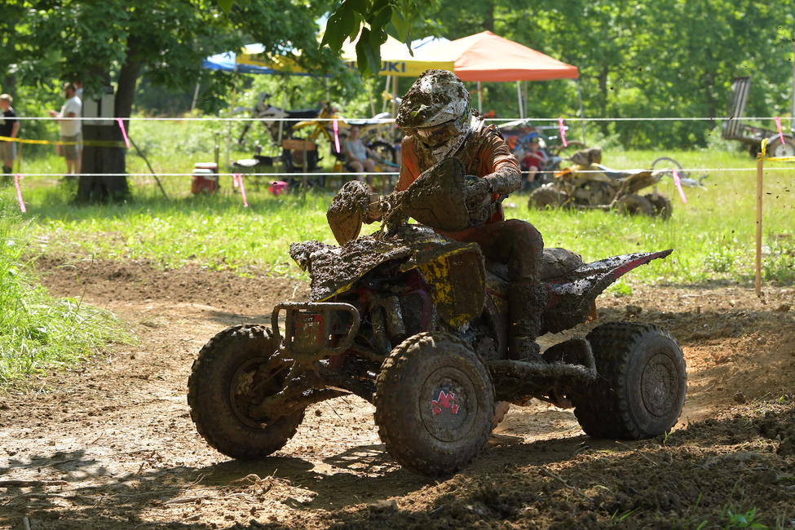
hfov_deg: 16.7
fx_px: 2716
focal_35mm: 123
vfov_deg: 11.1
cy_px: 265
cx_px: 398
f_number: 5
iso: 500
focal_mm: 82
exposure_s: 1/1000
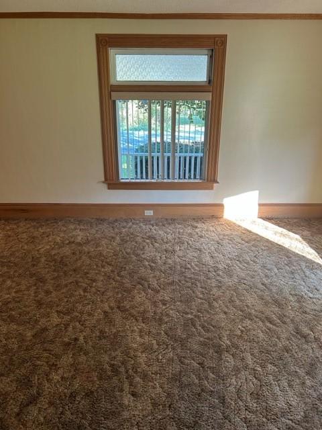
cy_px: 215
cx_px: 161
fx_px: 322
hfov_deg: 53.1
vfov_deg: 67.3
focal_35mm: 26
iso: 125
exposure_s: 1/83
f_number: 1.5
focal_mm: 5.7
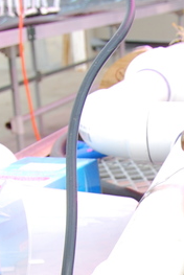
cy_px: 400
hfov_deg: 12.3
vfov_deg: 17.6
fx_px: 803
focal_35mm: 105
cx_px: 292
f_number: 5.6
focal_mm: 18
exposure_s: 1/125
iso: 200
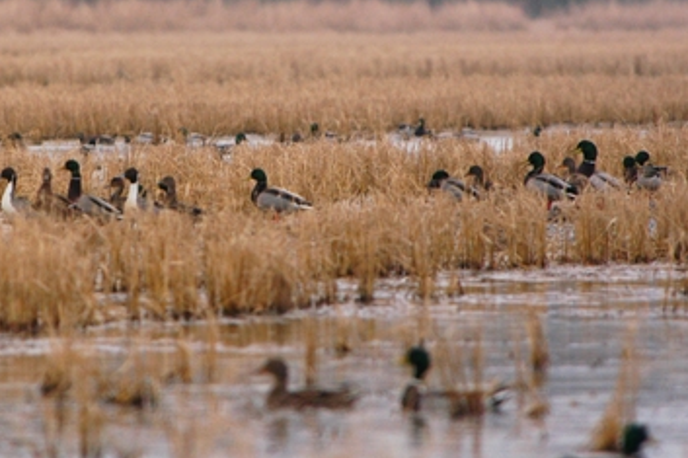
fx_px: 20400
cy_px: 109
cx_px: 132
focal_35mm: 1068
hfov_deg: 1.9
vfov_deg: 1.3
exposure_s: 1/640
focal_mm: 400
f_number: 5.6
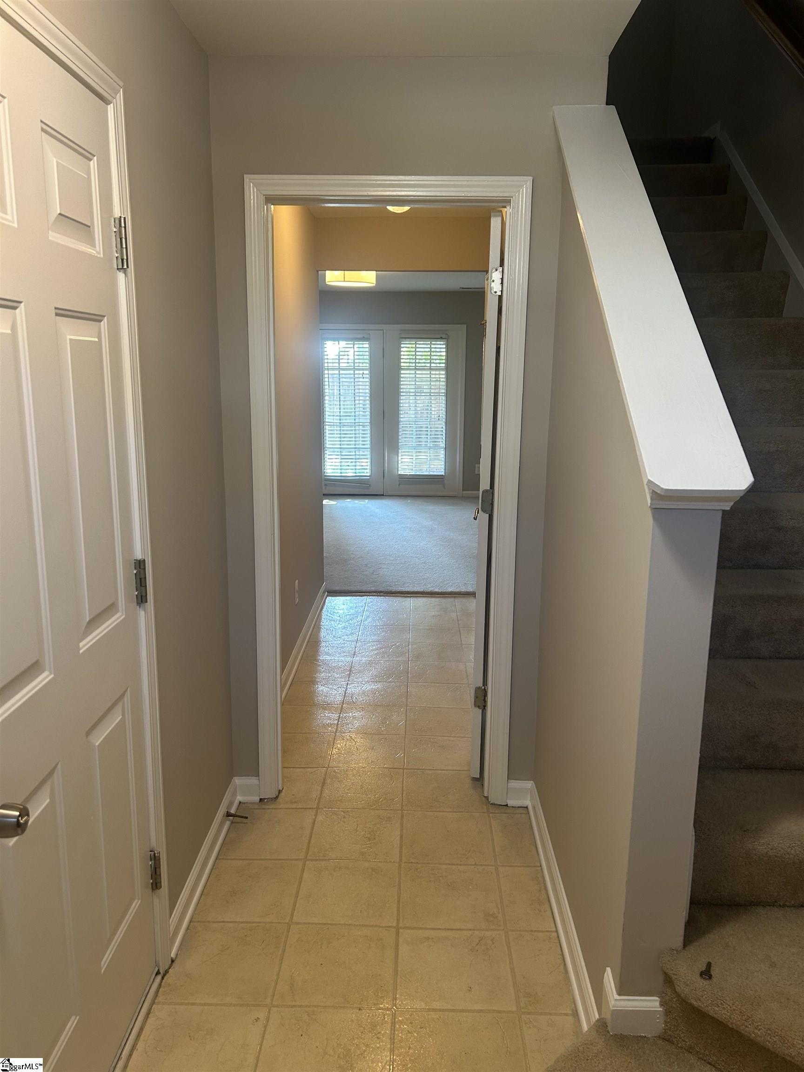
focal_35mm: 26
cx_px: 402
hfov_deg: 53.1
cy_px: 536
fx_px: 805
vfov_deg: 67.3
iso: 80
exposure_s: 1/60
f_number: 1.5
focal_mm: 5.7
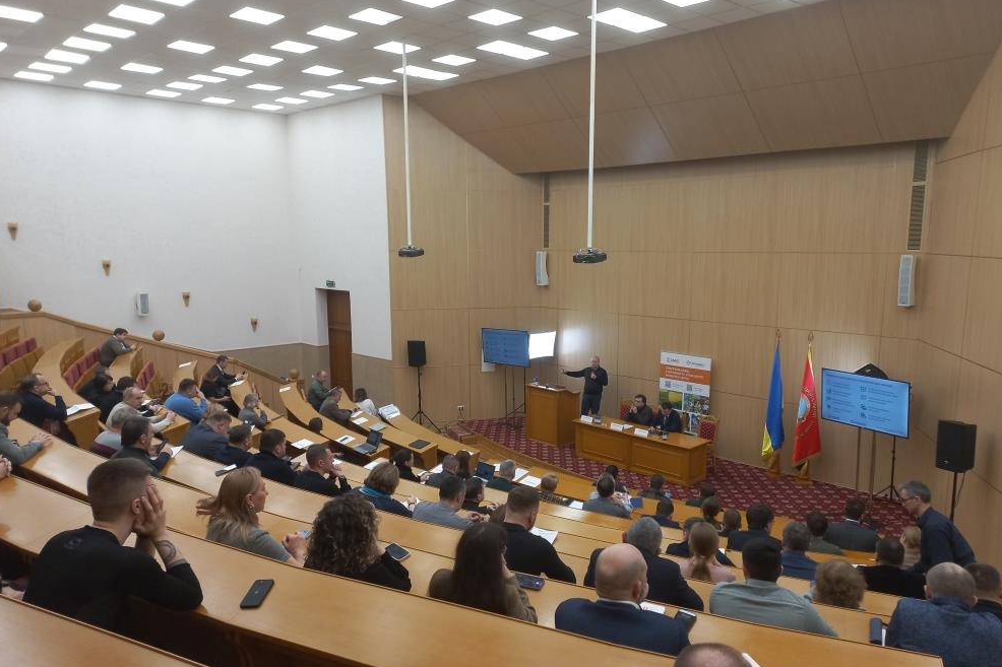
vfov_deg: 47.9
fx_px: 751
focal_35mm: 27
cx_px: 515
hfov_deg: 67.4
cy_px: 352
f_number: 1.8
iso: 80
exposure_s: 1/50
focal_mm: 4.6
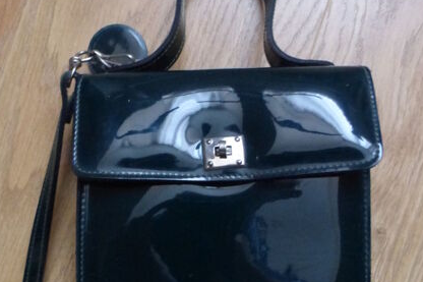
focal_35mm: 40
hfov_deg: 48.4
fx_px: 470
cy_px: 214
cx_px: 191
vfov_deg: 32.7
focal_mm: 4.3
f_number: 3.3
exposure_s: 1/13
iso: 800
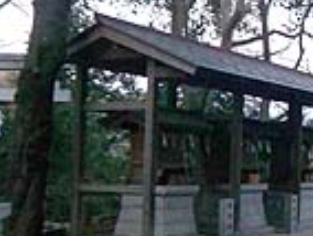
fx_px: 616
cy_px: 138
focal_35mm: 68
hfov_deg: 23.9
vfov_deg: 21.7
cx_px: 439
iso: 200
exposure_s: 1/8
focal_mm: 3.8
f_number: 2.8
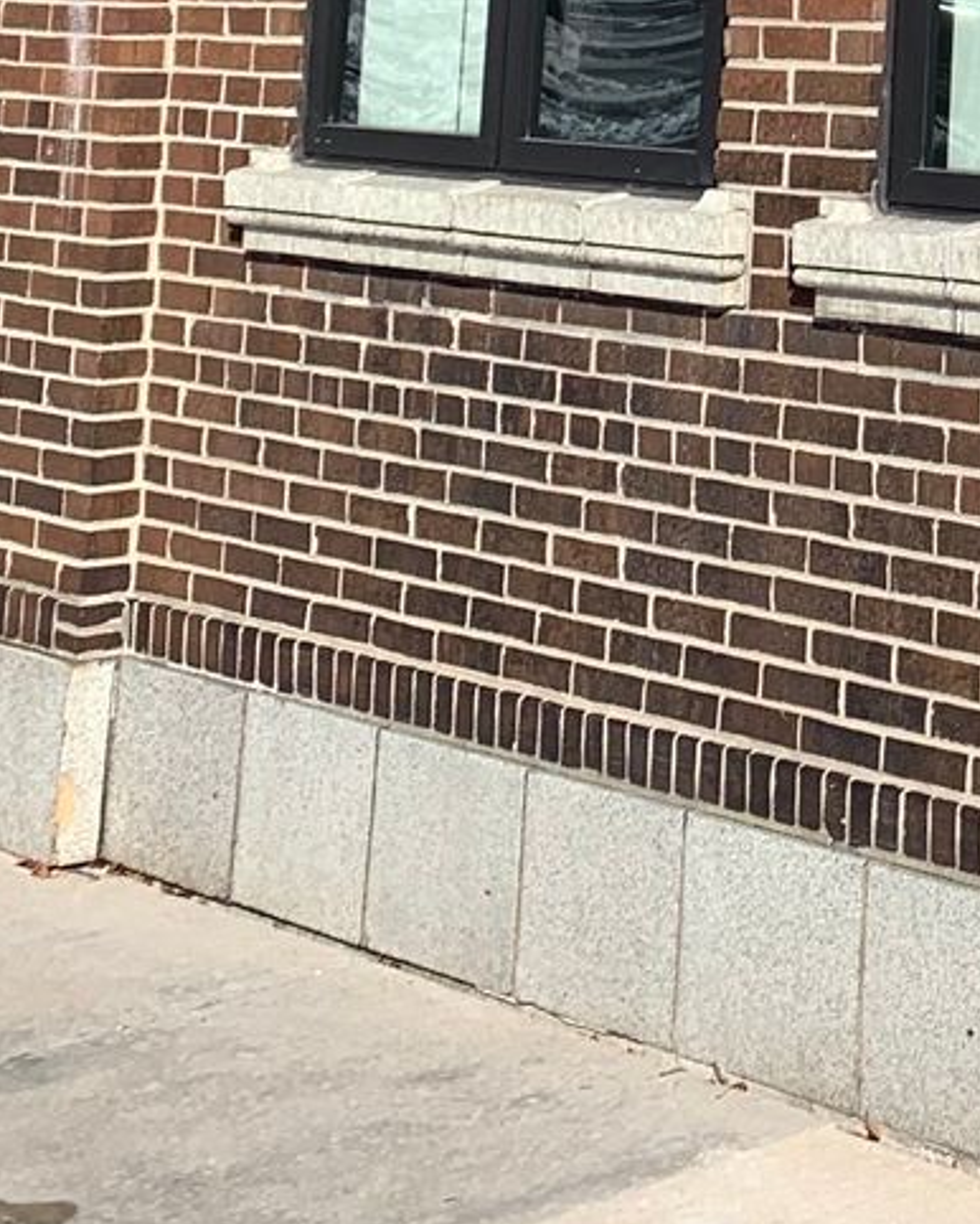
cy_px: -678
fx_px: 3659
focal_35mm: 101
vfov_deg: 17.0
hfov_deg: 14.5
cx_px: 1333
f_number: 1.8
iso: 25
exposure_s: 1/2681
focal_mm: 4.25
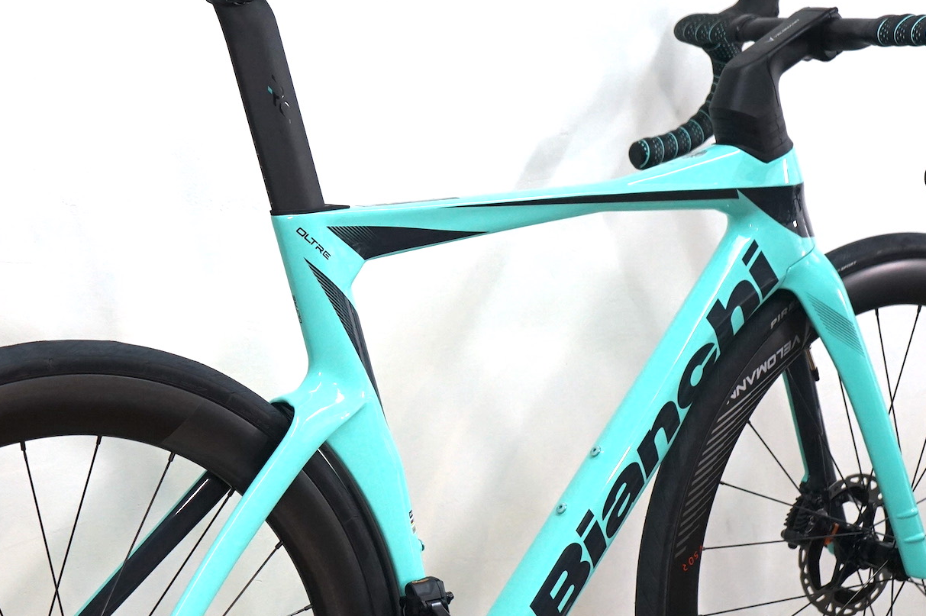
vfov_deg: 17.4
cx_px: 332
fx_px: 2005
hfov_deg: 25.9
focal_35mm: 78
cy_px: 426
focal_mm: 43
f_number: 4.5
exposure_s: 1/160
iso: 1250
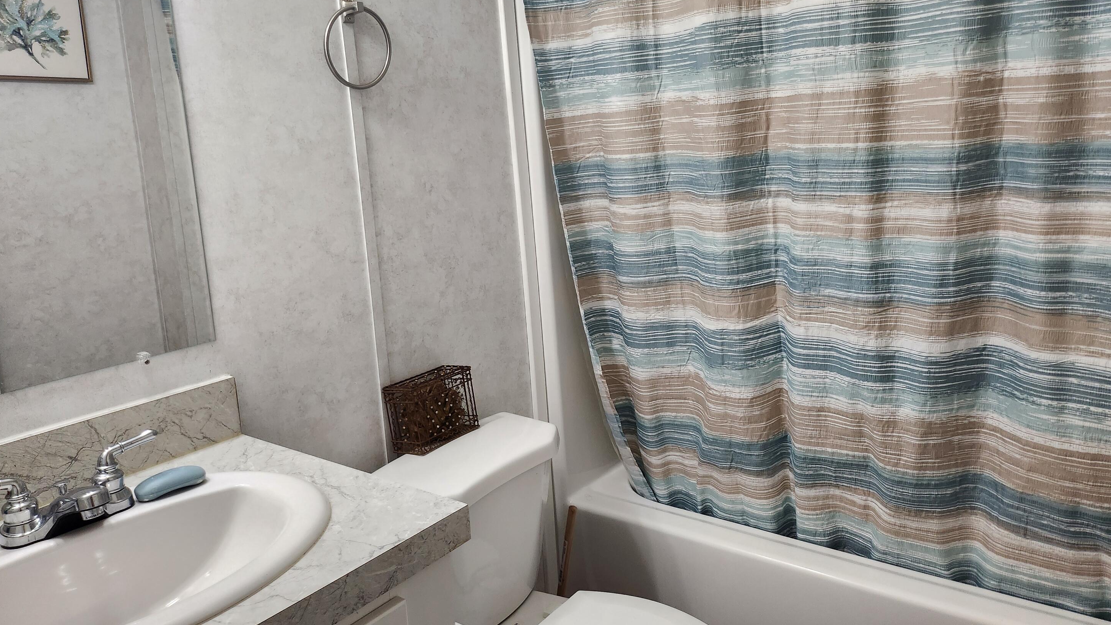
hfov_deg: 69.8
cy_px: 254
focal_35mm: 27
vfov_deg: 42.7
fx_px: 795
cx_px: 571
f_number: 1.8
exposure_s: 1/120
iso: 250
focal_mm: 5
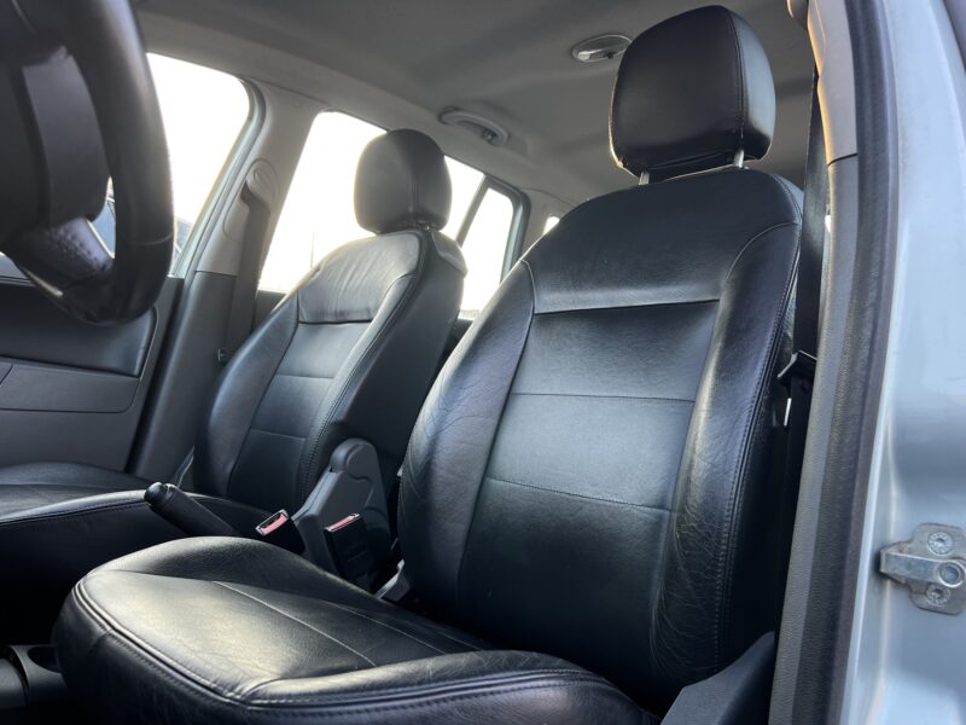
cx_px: 483
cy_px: 362
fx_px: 726
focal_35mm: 26
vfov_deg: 53.1
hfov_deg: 67.3
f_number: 1.5
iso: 64
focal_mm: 5.7
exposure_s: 1/121
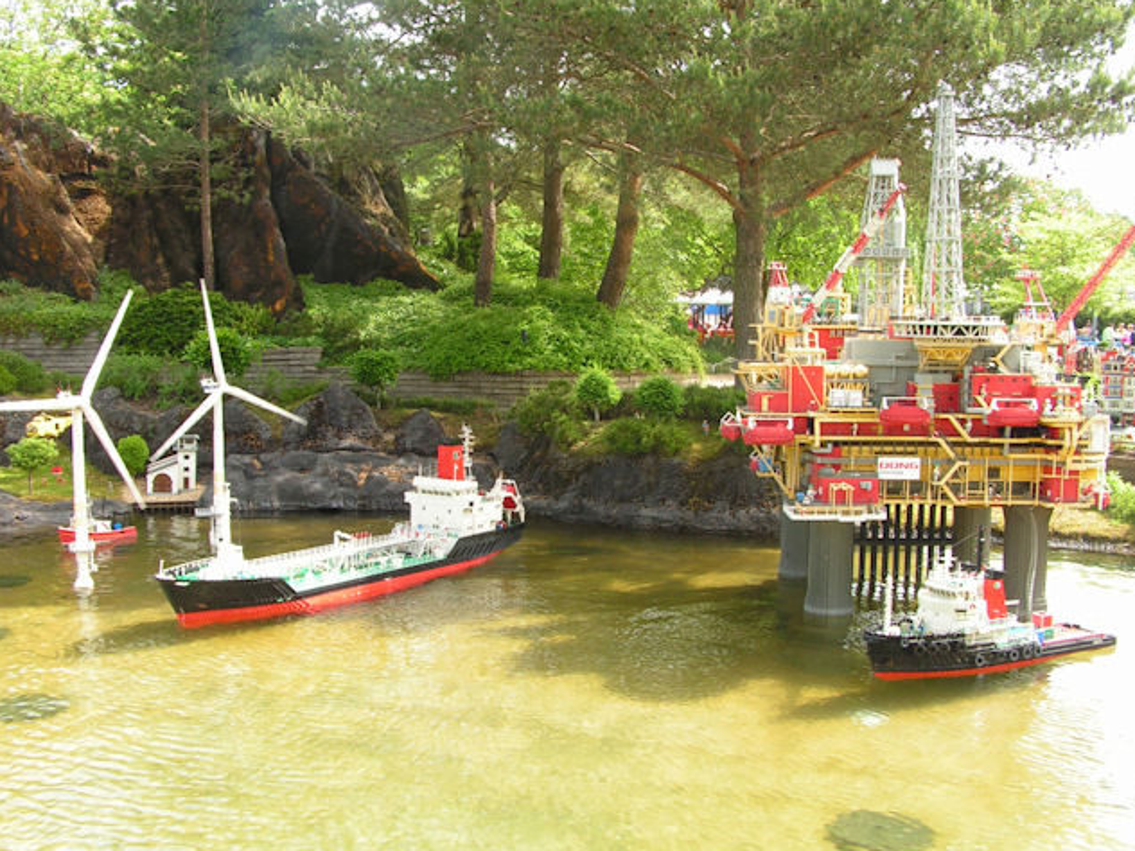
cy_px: 408
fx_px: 1344
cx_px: 582
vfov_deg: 35.1
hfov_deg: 45.8
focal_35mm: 41
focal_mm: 6.3
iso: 50
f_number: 5.6
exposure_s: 1/40
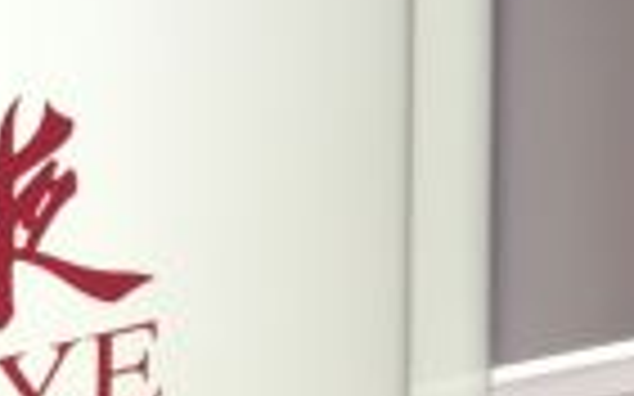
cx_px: -674
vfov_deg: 6.8
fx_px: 3023
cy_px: 1134
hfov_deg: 10.8
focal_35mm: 175
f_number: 2.2
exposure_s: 1/100
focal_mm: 4.15
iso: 40
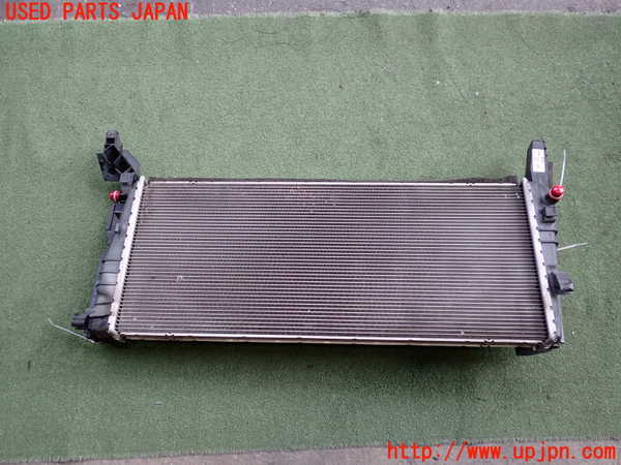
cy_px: 232
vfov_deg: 46.8
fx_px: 538
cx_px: 310
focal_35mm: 30
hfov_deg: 60.0
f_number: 2.3
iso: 200
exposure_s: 1/125
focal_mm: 5.4
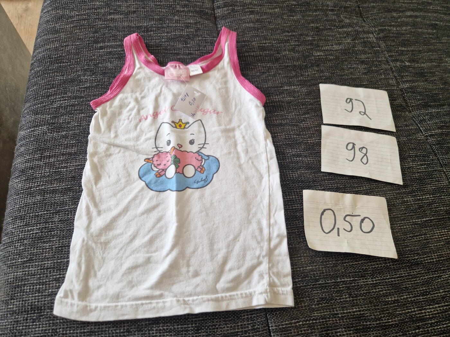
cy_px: 168
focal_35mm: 23
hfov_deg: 73.9
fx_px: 299
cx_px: 225
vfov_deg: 58.9
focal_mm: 5.4
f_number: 1.8
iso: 50
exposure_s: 1/103
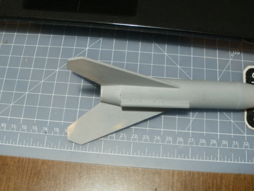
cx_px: 144
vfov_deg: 30.2
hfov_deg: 39.6
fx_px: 352
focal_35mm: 48
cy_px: 105
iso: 200
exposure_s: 1/8
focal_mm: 6.3
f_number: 3.5
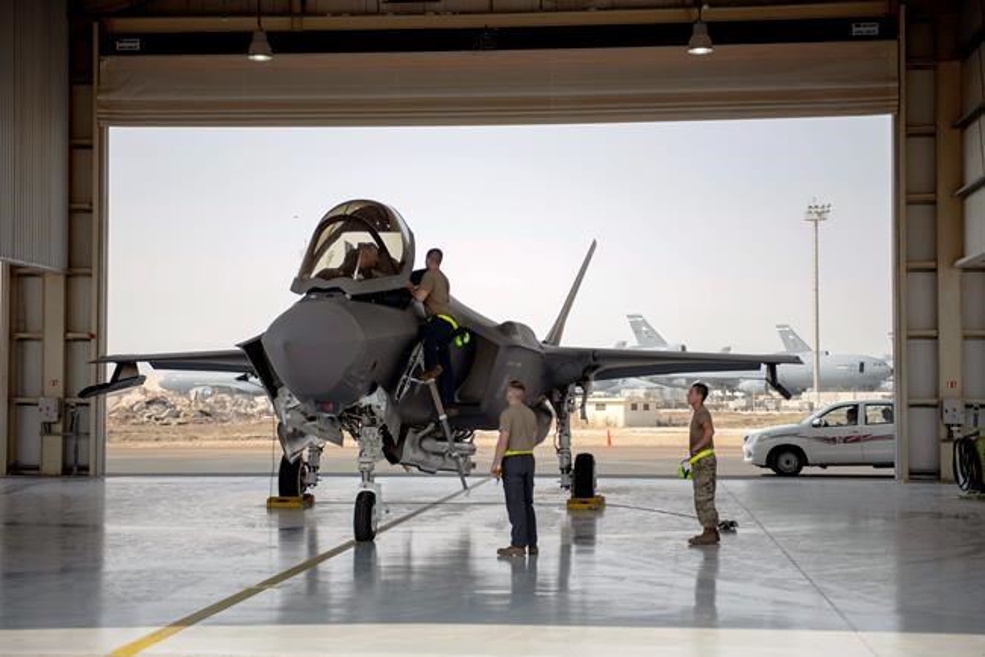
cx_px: 492
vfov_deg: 23.4
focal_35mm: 58
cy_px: 328
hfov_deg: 34.5
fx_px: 1588
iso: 100
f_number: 2.8
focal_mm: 58
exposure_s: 1/1000
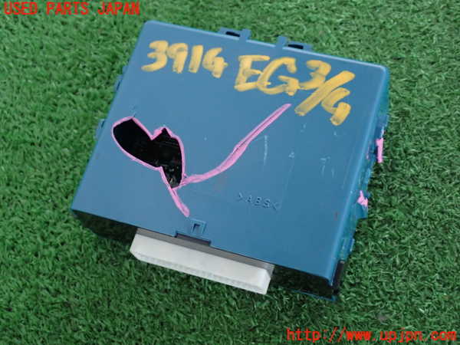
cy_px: 172
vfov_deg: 23.7
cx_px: 230
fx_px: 824
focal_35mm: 62
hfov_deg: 31.2
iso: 640
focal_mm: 11.09
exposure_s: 1/60
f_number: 3.6
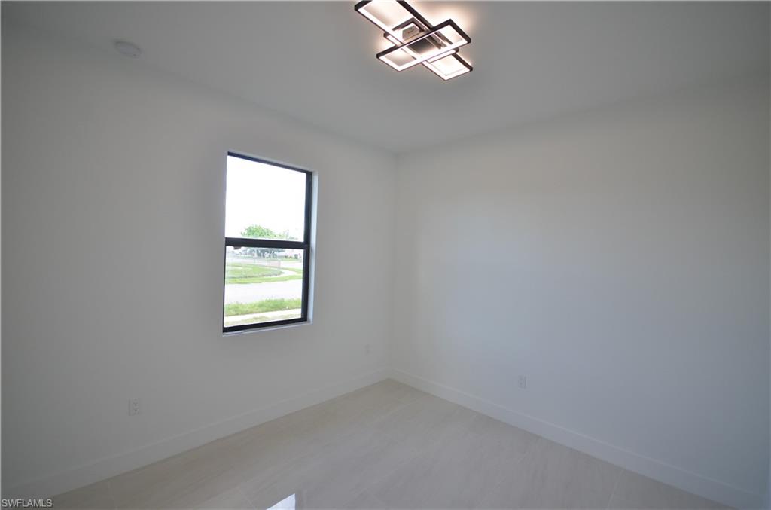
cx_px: 386
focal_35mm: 15
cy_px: 255
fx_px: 320
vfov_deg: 77.0
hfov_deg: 100.5
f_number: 5
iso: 400
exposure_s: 1/100
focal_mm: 10
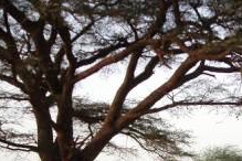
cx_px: 199
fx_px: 544
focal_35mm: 81
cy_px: 148
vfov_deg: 16.6
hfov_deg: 24.6
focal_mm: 6.3
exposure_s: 1/277
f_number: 3.2
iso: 70
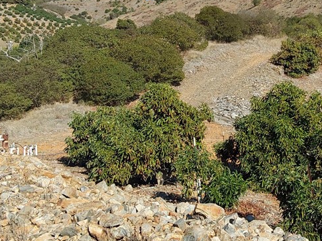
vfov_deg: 24.7
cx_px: 248
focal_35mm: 59
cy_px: 79
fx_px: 549
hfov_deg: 32.0
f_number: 1.9
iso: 50
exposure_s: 1/1918
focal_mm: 2.91
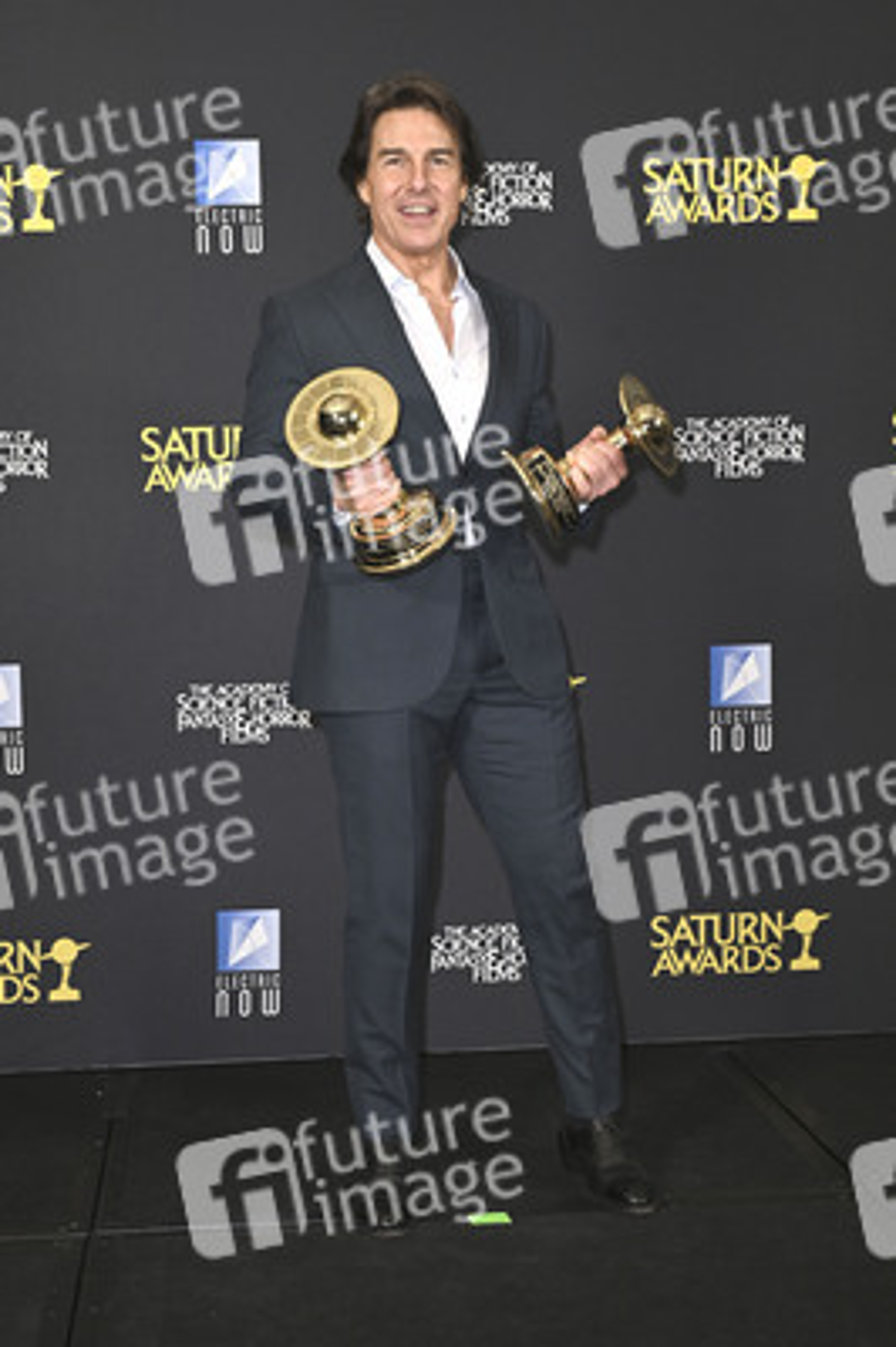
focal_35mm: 43
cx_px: 448
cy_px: 674
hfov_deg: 31.1
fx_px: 1608
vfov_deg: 45.5
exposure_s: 1/320
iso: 2000
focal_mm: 43
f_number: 5.6
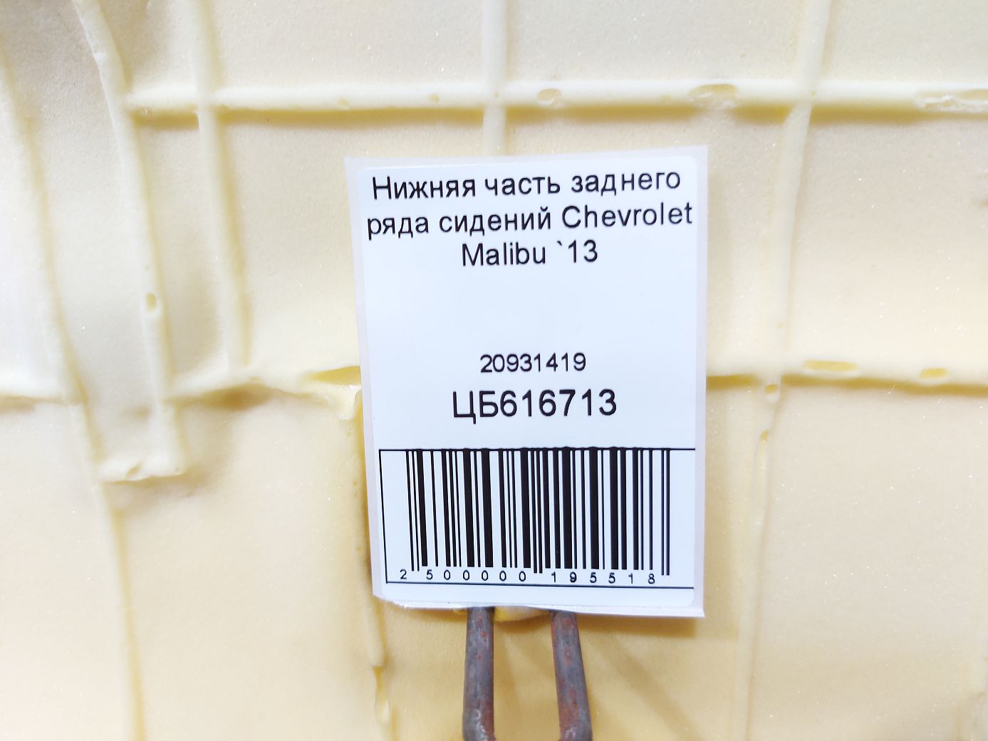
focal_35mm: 24
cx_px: 494
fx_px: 685
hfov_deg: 71.6
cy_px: 370
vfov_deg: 56.8
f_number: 1.8
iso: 160
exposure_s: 1/50
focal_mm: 5.23
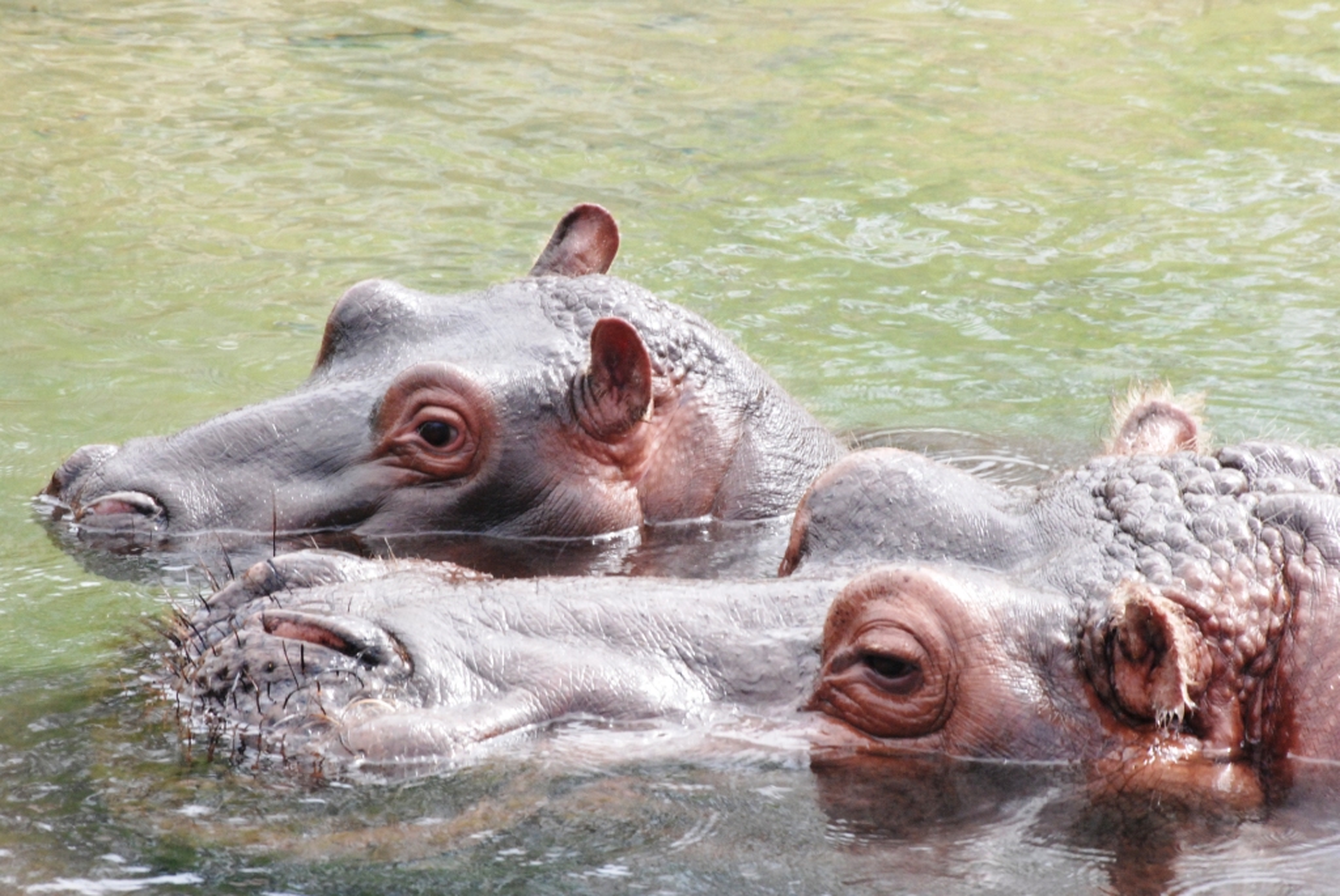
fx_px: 15090
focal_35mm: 405
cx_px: 670
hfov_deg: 5.1
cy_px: 448
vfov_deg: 3.4
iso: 1600
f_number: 16
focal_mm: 270
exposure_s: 1/160
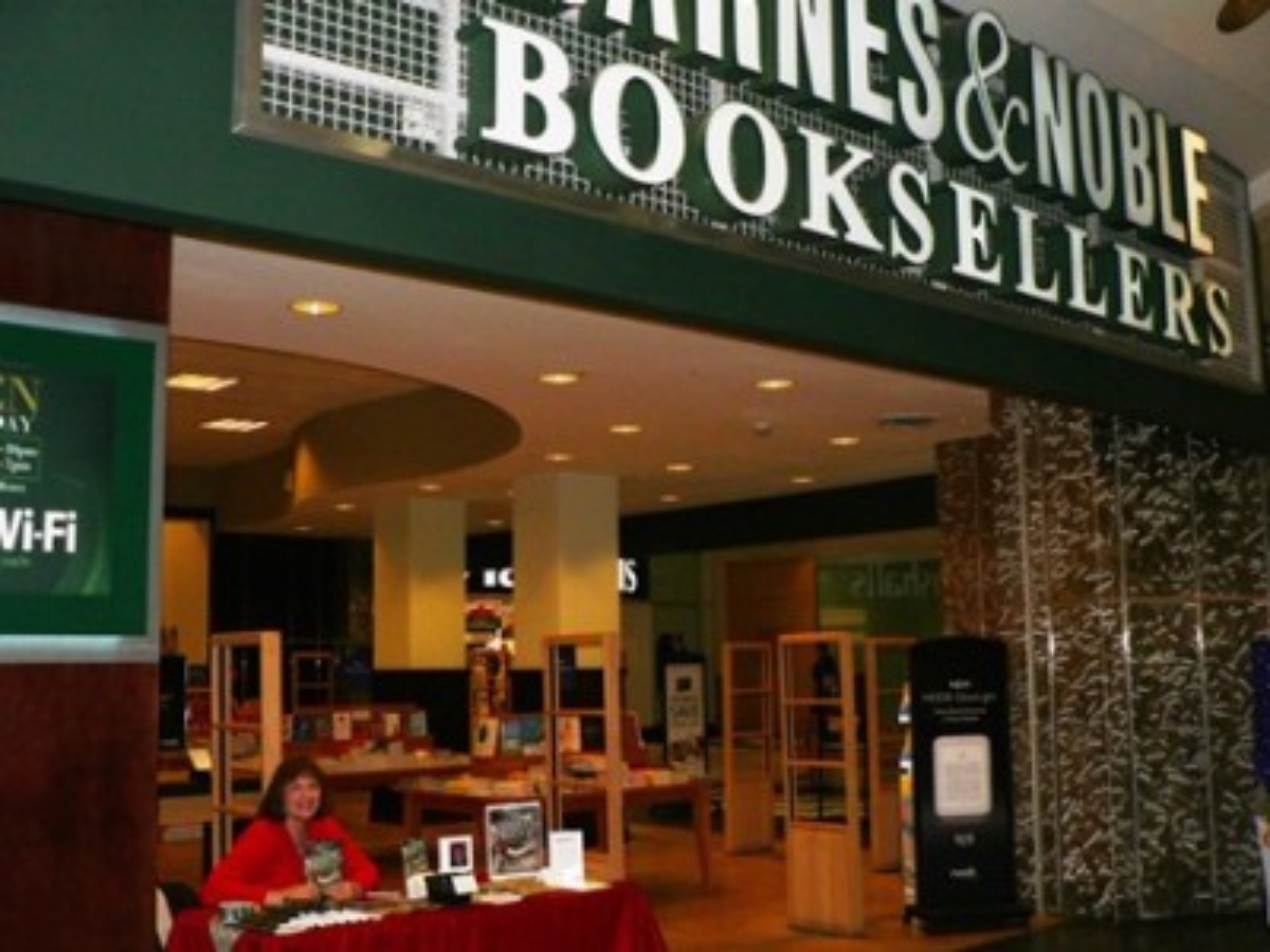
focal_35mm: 38
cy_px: 476
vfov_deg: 37.7
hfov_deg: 49.0
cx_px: 635
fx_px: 1394
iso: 100
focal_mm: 6.4
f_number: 2.8
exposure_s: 1/250
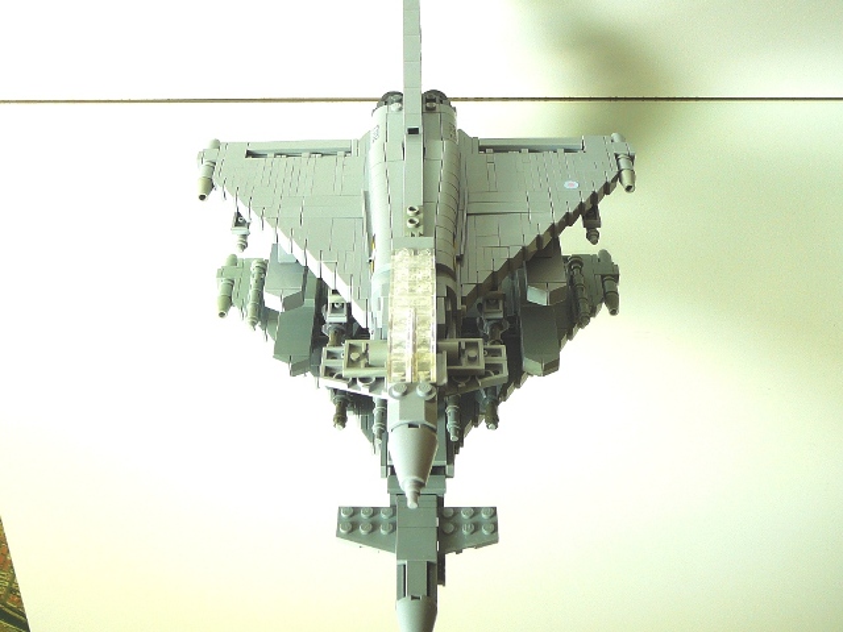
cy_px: 316
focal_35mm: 45
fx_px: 1096
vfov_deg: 32.2
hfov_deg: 42.1
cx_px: 422
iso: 100
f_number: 3.2
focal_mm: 6.7
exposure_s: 1/13
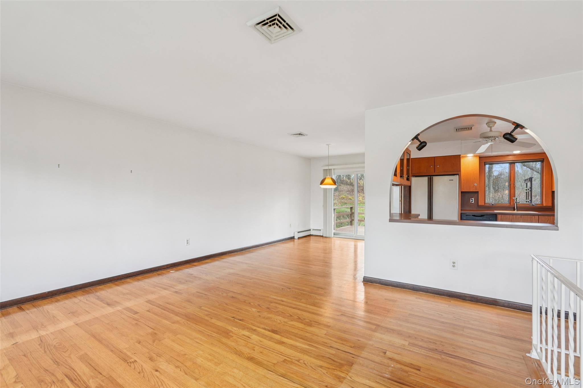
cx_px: 292
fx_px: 267
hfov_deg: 95.0
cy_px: 194
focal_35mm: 16
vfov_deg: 72.0
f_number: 9
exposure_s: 1/13
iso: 400
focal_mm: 16.5
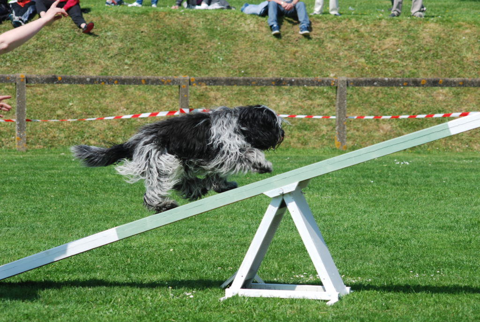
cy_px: 161
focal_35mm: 165
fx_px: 2204
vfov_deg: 8.4
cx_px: 240
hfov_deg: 12.4
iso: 110
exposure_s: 1/500
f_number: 5.6
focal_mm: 110
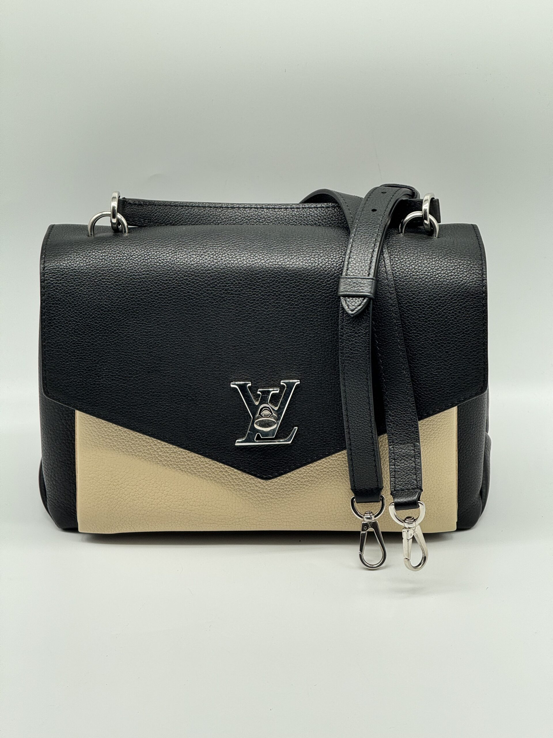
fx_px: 2556
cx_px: 276
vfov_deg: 16.4
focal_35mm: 120
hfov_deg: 12.3
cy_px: 369
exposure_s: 1/121
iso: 50
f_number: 2.8
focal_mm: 15.66
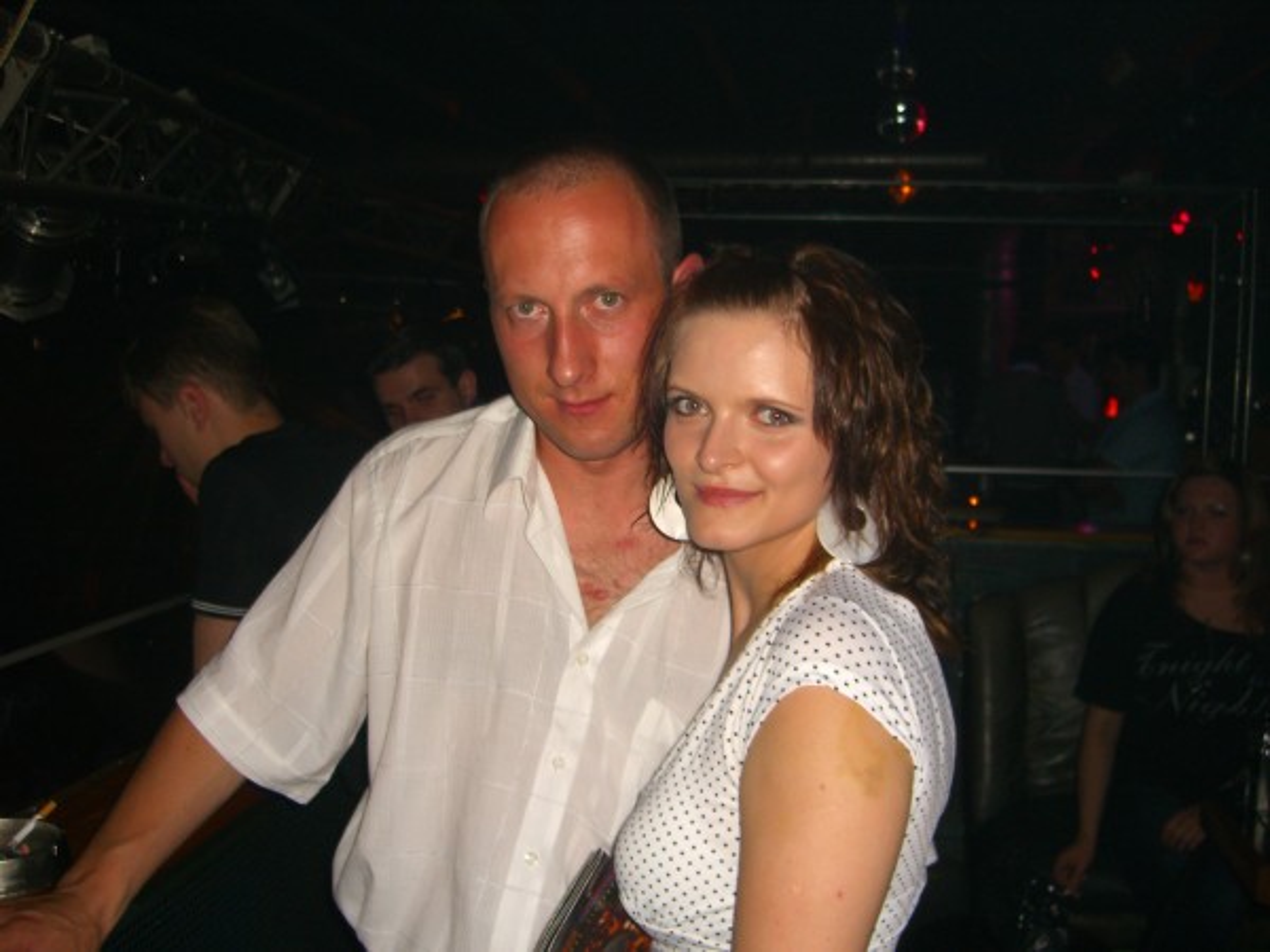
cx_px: 635
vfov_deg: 37.7
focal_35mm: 38
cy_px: 476
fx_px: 1394
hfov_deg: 49.0
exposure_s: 1/60
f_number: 2.8
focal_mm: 7.9
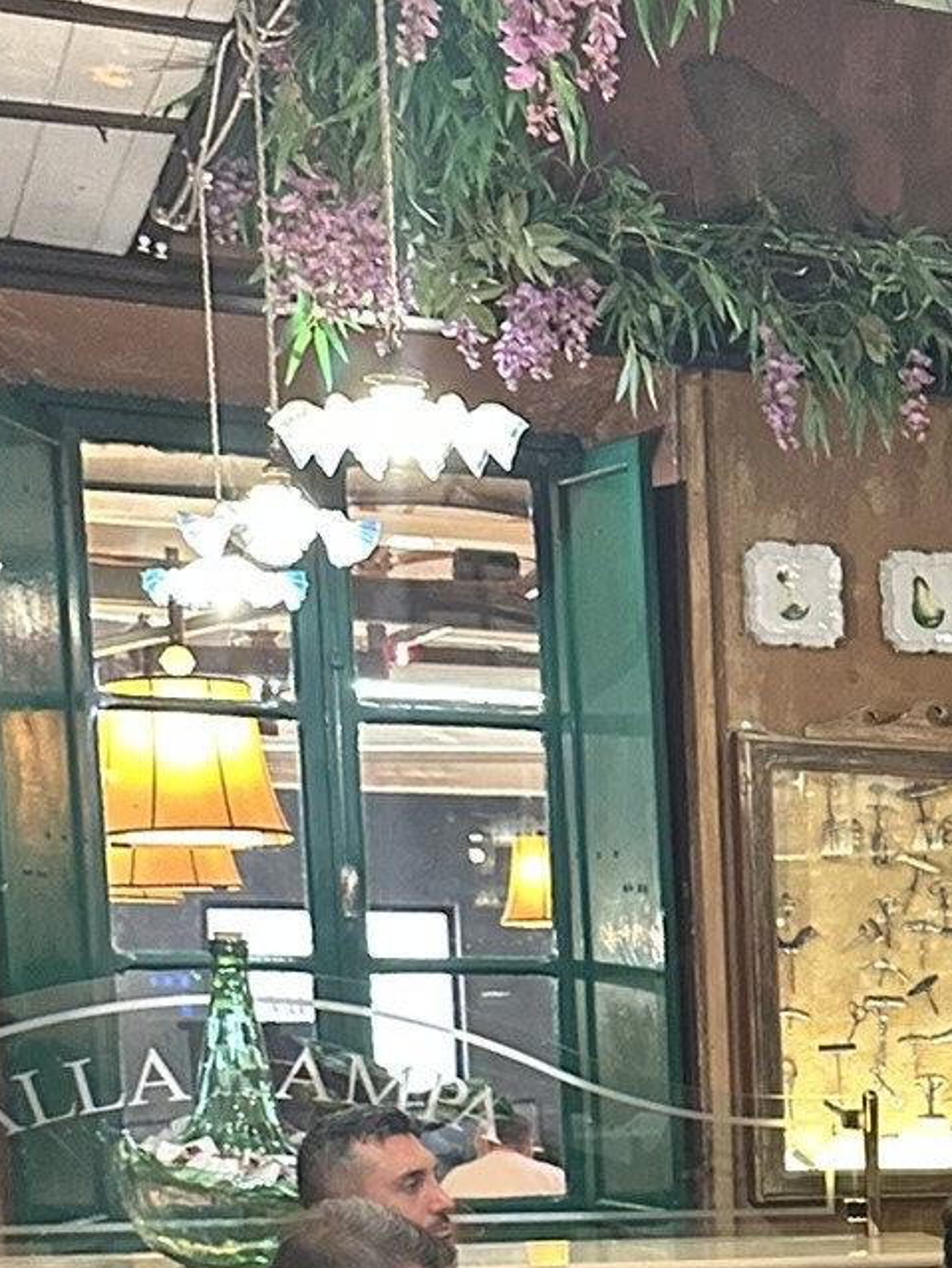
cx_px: 1379
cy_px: 1493
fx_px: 2822
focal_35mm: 77
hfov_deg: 17.4
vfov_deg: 23.3
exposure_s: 1/50
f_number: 1.78
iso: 500
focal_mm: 6.86
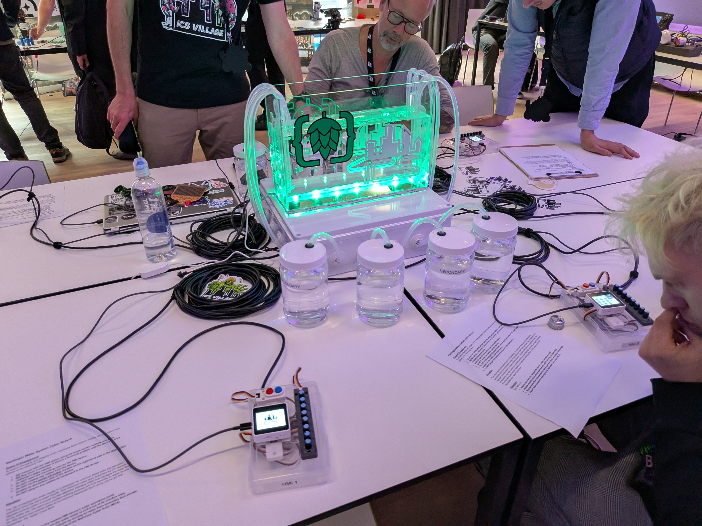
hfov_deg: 71.6
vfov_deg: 56.8
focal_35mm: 24
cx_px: 351
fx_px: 487
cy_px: 263
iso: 710
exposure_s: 1/171
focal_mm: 4.53
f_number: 1.7
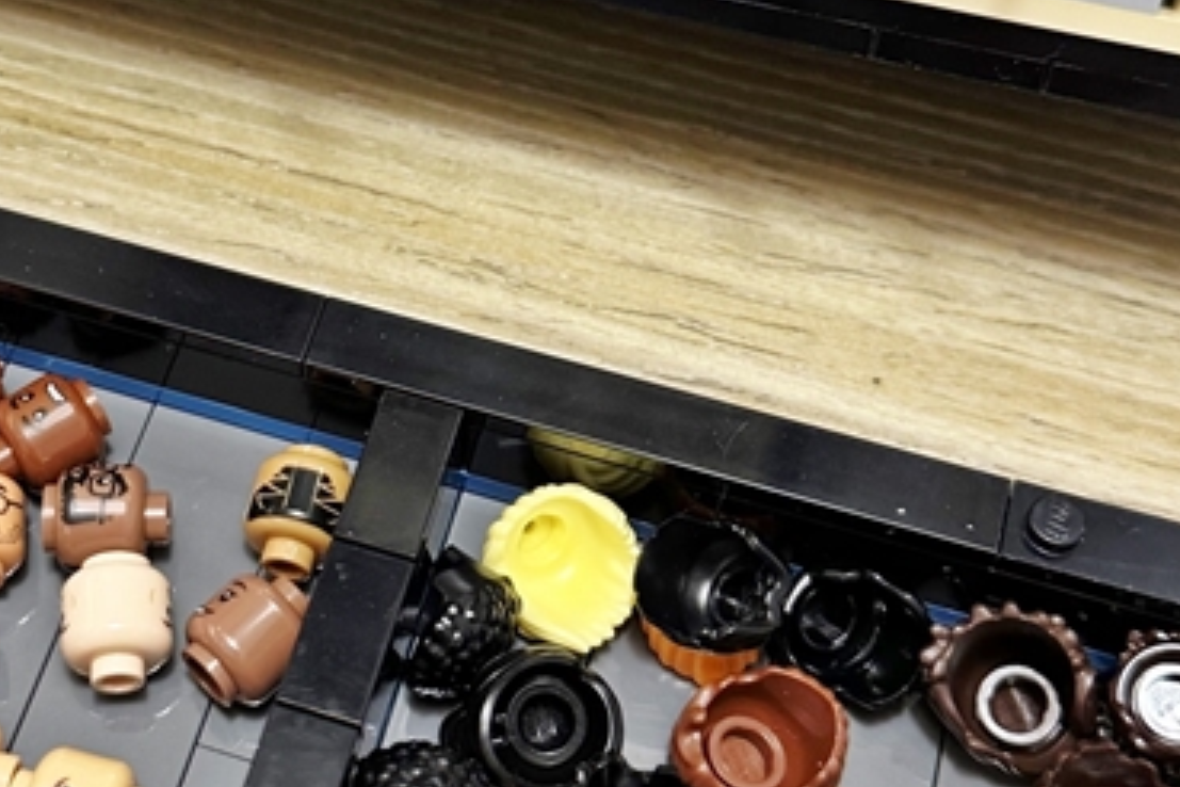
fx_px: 2130
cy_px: 163
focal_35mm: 65
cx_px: 368
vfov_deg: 20.7
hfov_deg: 30.7
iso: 200
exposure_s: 1/60
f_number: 1.78
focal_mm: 6.86
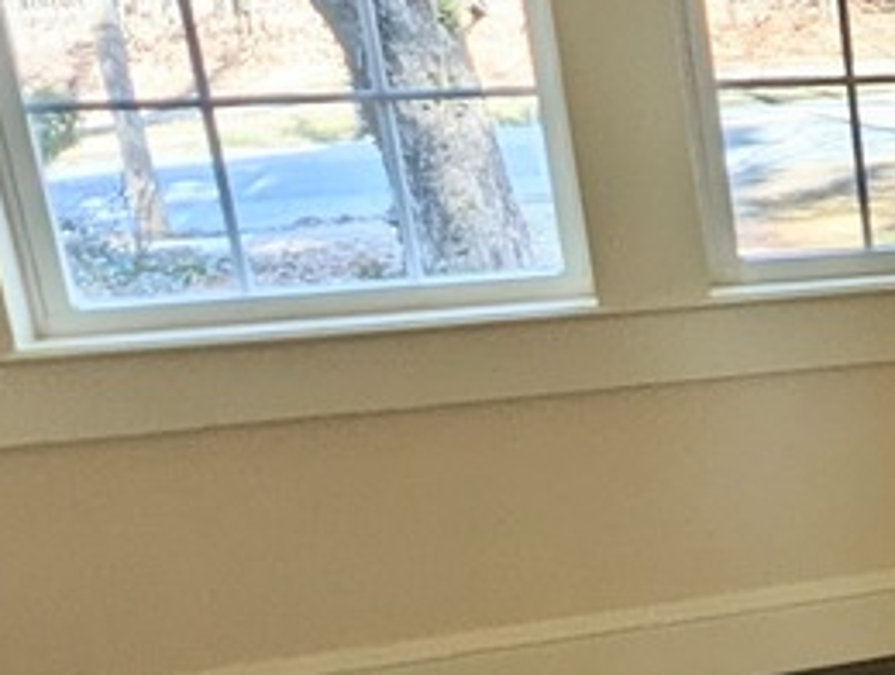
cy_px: 513
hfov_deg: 22.0
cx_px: 1511
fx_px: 1658
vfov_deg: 22.8
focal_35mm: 64
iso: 41
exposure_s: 1/82.8
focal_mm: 1.95
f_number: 2.2
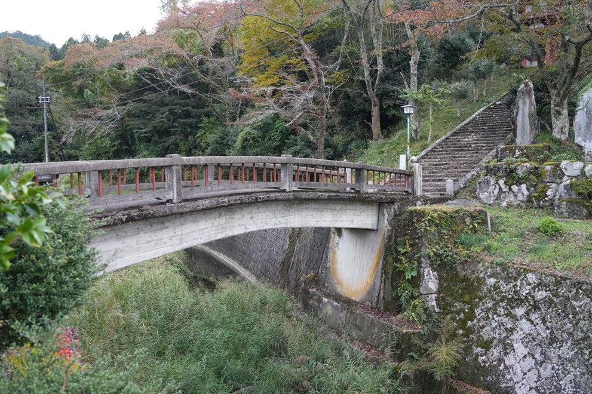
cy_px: 199
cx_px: 300
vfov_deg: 42.3
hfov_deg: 60.3
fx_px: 510
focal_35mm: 31
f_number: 4
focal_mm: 30
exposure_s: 1/160
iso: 500
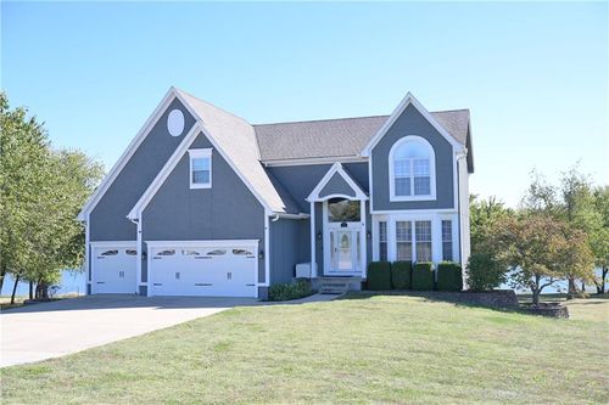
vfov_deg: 37.8
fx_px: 592
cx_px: 304
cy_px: 202
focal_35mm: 35
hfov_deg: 54.5
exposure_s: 1/250
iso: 100
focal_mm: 35
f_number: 4.5
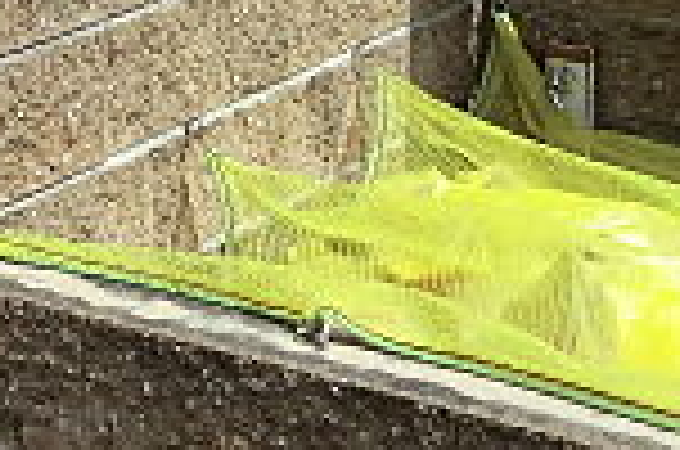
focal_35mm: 106
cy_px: -364
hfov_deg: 16.4
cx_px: -518
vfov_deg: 11.8
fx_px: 1998
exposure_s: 1/250
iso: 80
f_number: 7.5
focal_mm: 4.3
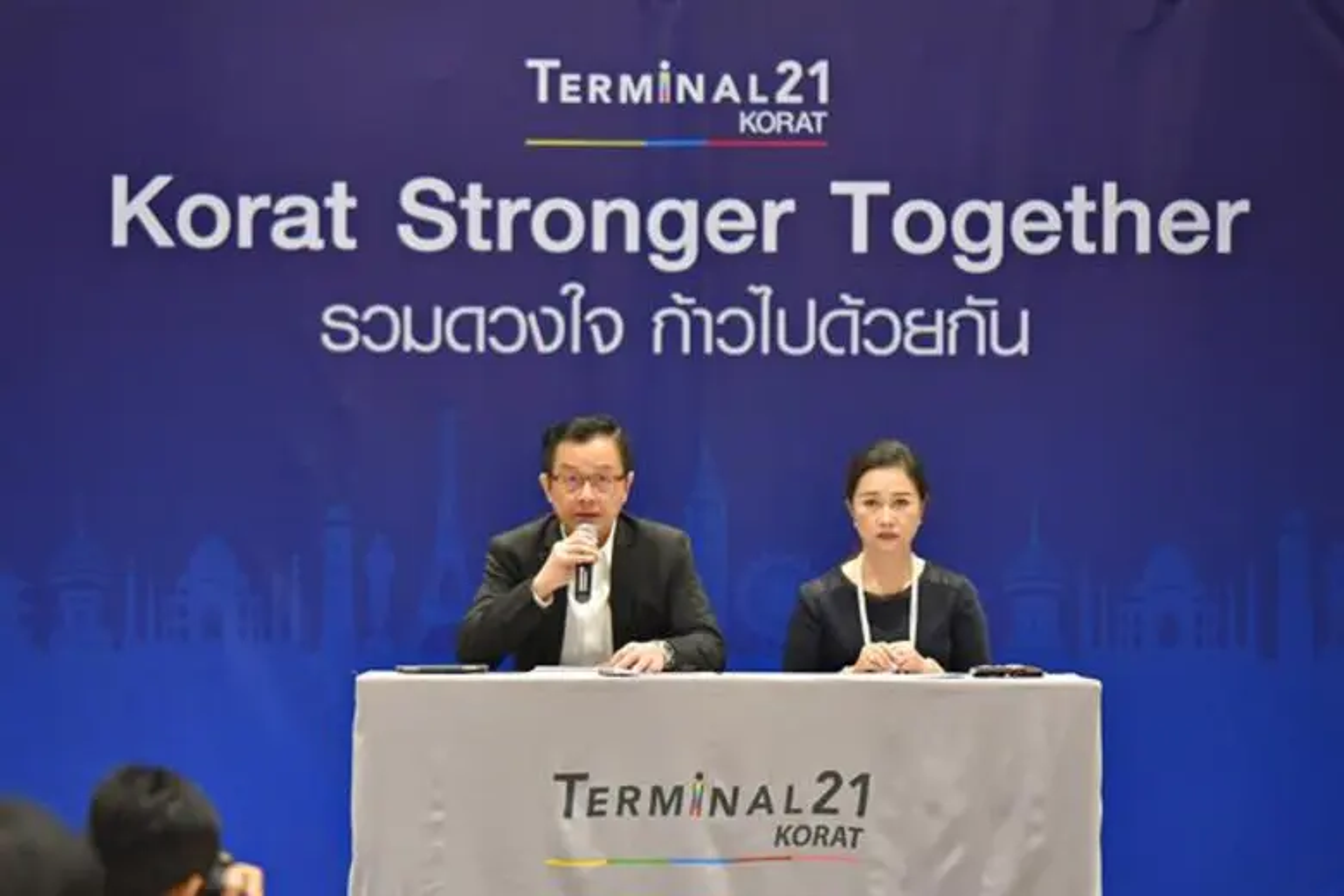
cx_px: 672
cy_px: 448
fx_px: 5413
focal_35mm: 145
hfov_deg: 14.2
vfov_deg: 9.5
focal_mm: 145
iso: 2500
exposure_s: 1/200
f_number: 2.8
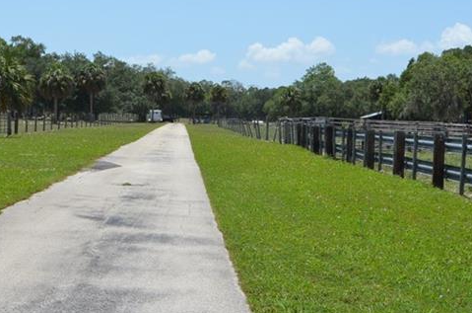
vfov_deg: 17.6
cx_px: 178
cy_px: 162
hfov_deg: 26.3
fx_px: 1007
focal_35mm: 77
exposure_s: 1/250
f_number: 8
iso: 110
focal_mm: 24
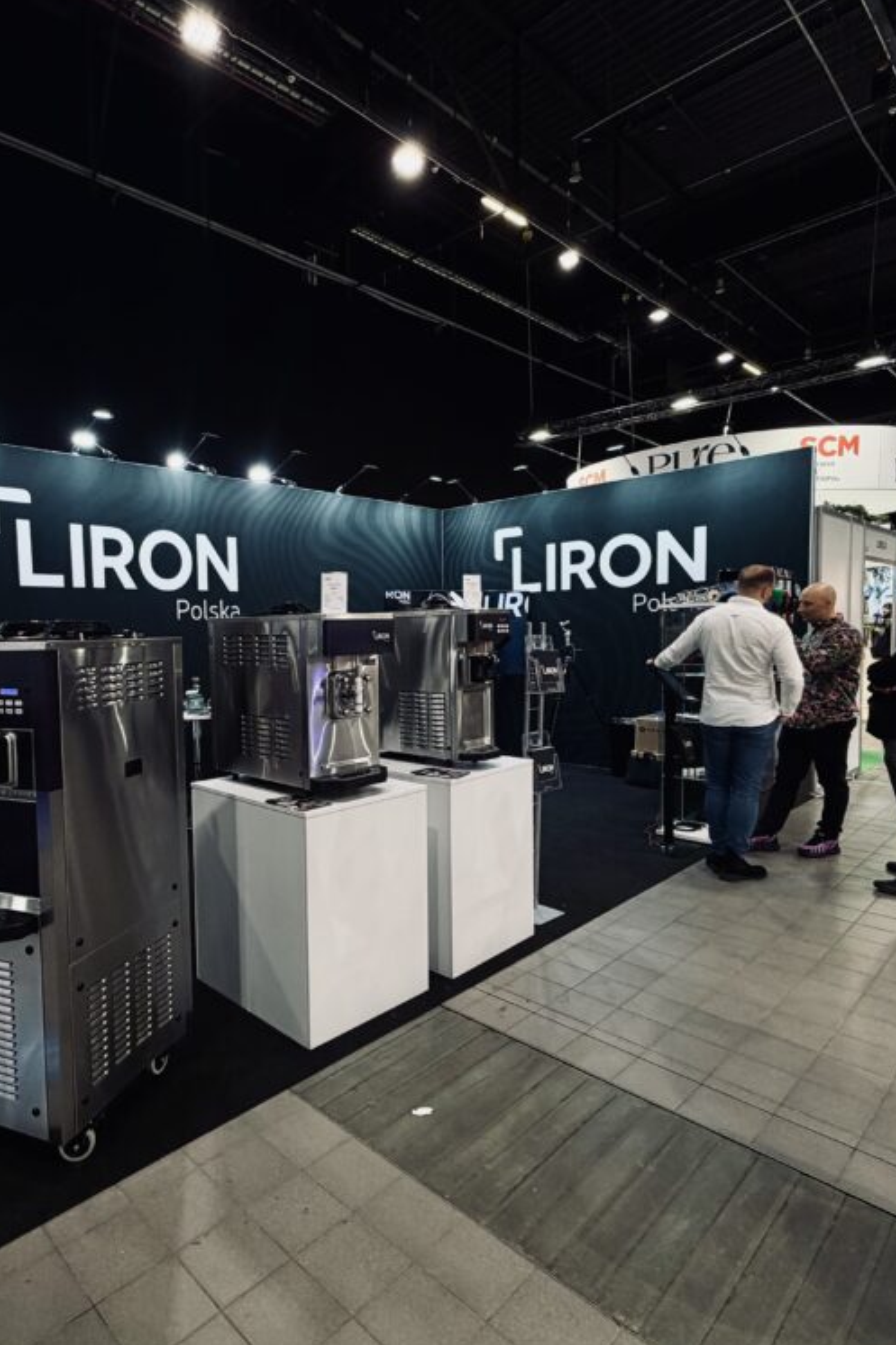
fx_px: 747
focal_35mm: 20
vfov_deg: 84.0
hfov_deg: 60.7
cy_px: 676
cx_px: 312
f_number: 2.2
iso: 160
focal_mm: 2.22
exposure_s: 1/100
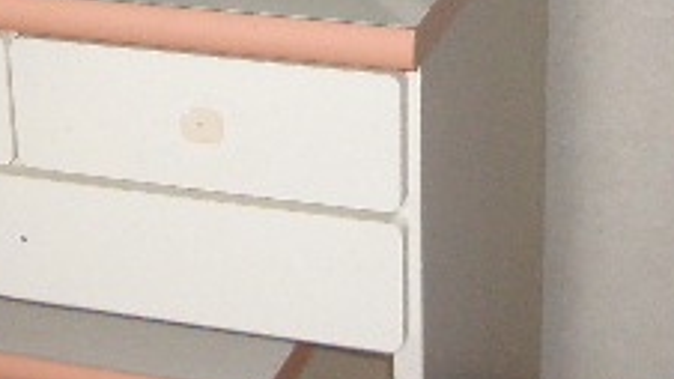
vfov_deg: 11.1
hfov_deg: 19.8
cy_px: -9
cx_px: 289
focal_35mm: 108
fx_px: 1930
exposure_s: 1/60
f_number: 2.6
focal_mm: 5.8
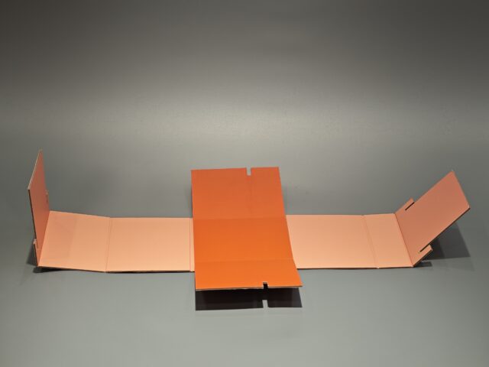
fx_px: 1059
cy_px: 184
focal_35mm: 75
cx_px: 244
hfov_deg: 26.0
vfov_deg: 19.6
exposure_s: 1/100
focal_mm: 10.1
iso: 80
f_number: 2
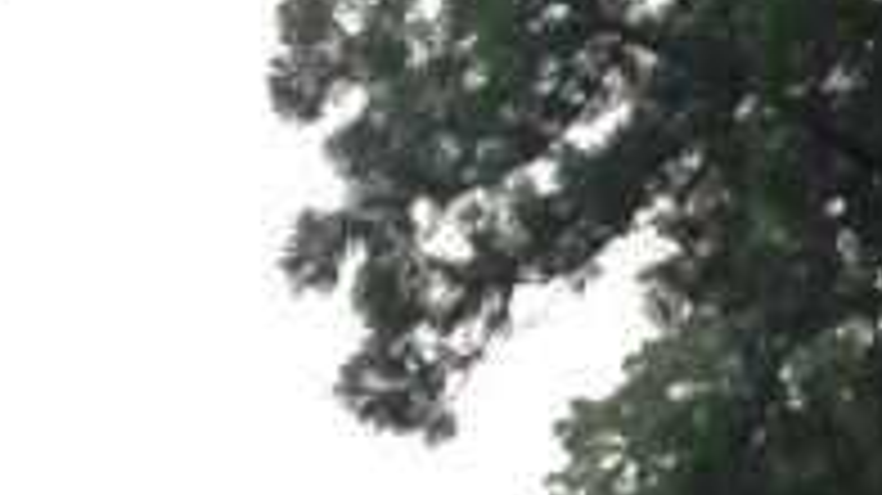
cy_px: 238
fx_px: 3436
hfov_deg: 14.6
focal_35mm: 147
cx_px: 405
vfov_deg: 8.2
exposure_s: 1/140
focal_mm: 4.13
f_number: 2.4
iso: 50
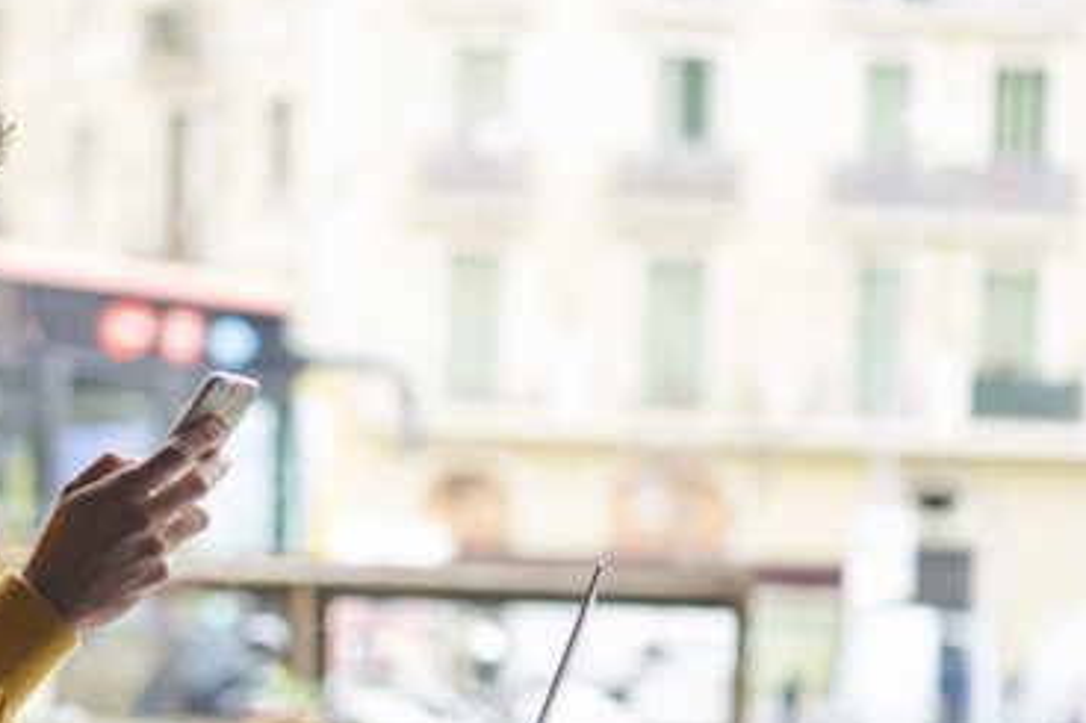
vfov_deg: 13.1
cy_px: 575
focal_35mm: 104
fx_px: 3136
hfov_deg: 19.6
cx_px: 392
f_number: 1.8
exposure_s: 1/160
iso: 160
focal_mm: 55
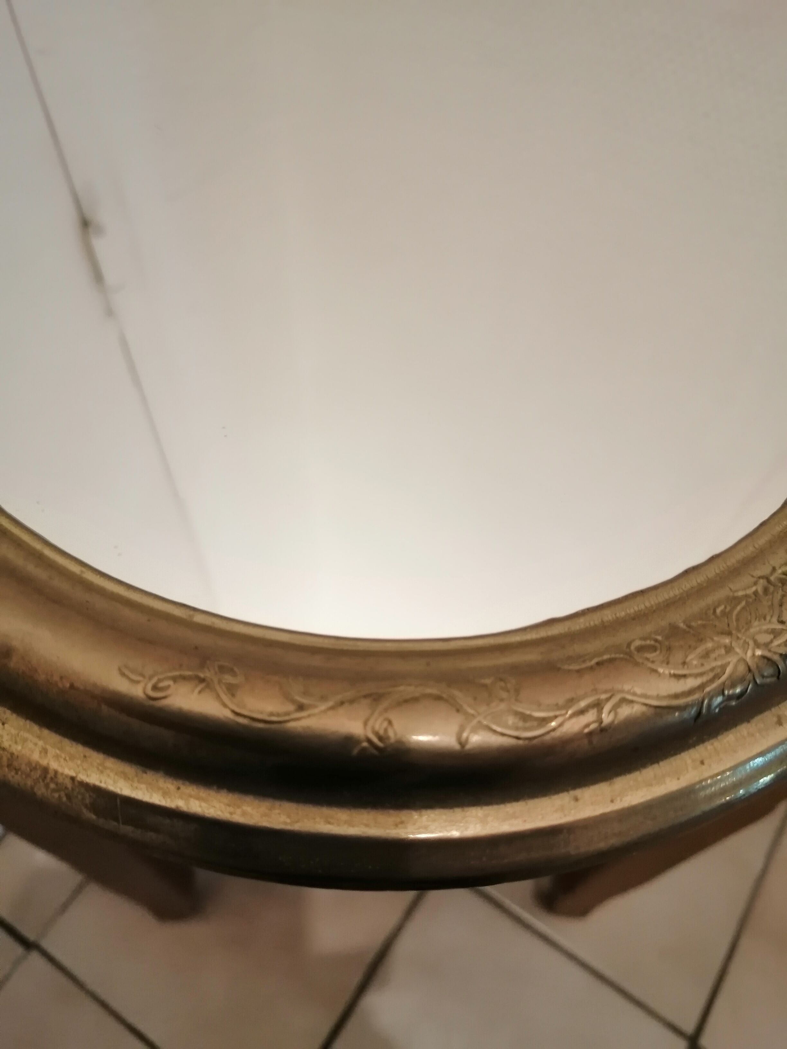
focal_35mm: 26
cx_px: 394
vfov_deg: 67.3
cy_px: 524
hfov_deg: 53.1
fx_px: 788
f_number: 1.8
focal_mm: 3.96
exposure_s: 1/33.3
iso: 250
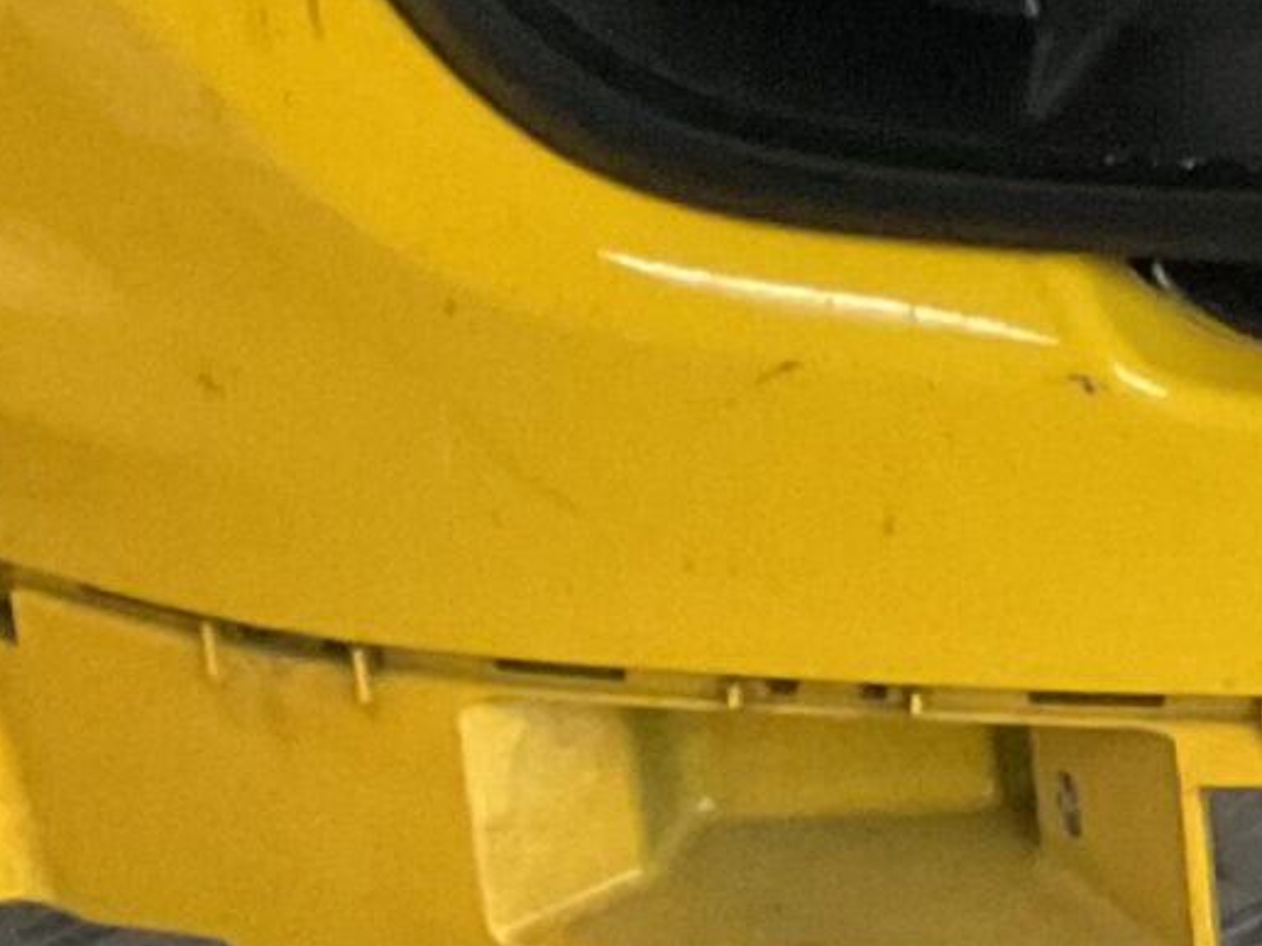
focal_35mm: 144
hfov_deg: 11.5
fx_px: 5250
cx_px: 2957
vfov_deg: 9.9
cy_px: -636
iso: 320
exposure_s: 1/25
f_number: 1.8
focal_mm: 3
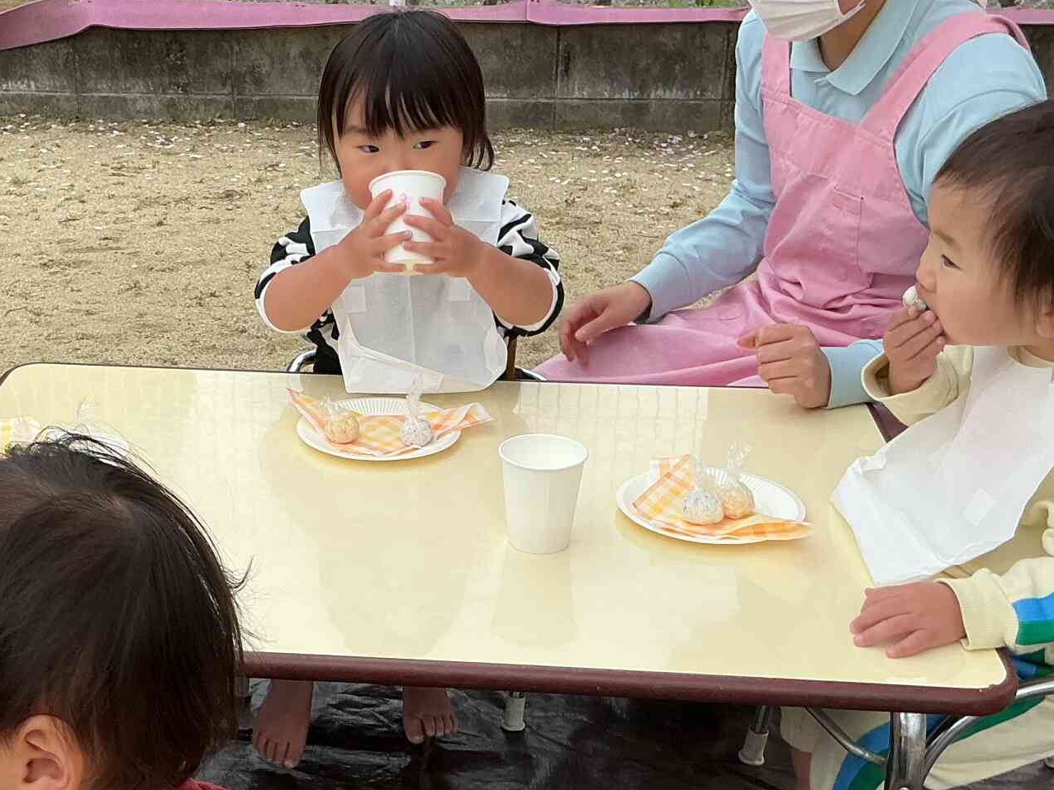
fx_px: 1675
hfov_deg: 34.5
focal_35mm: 55
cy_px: 497
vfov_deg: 26.5
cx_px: 327
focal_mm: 3
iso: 20
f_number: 1.8
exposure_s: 1/202
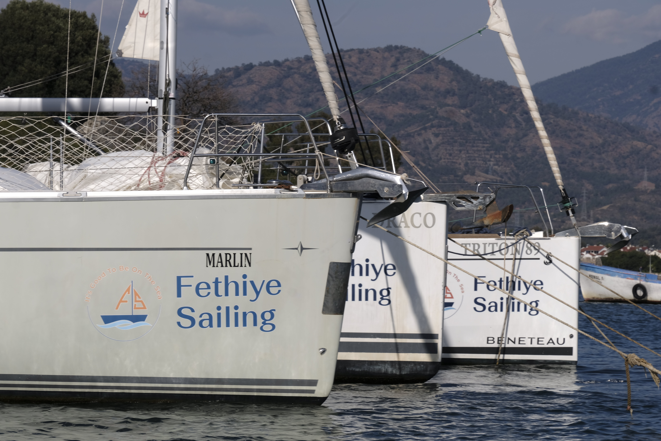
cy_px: 220
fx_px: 2864
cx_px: 330
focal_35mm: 156
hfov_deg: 13.2
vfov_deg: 8.8
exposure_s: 1/160
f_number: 16
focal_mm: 104.2
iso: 100
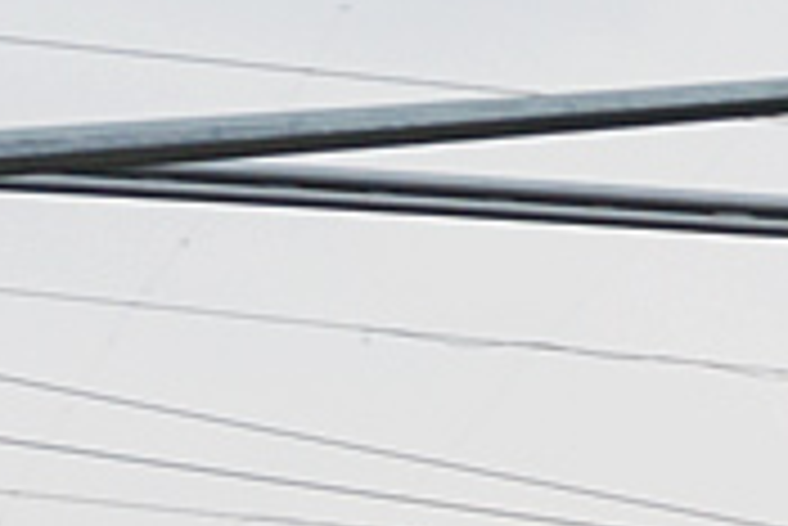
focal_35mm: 308
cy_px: 1200
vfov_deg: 4.4
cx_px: 1909
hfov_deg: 6.4
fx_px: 6747
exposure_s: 1/200
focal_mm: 30
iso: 125
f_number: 4.2
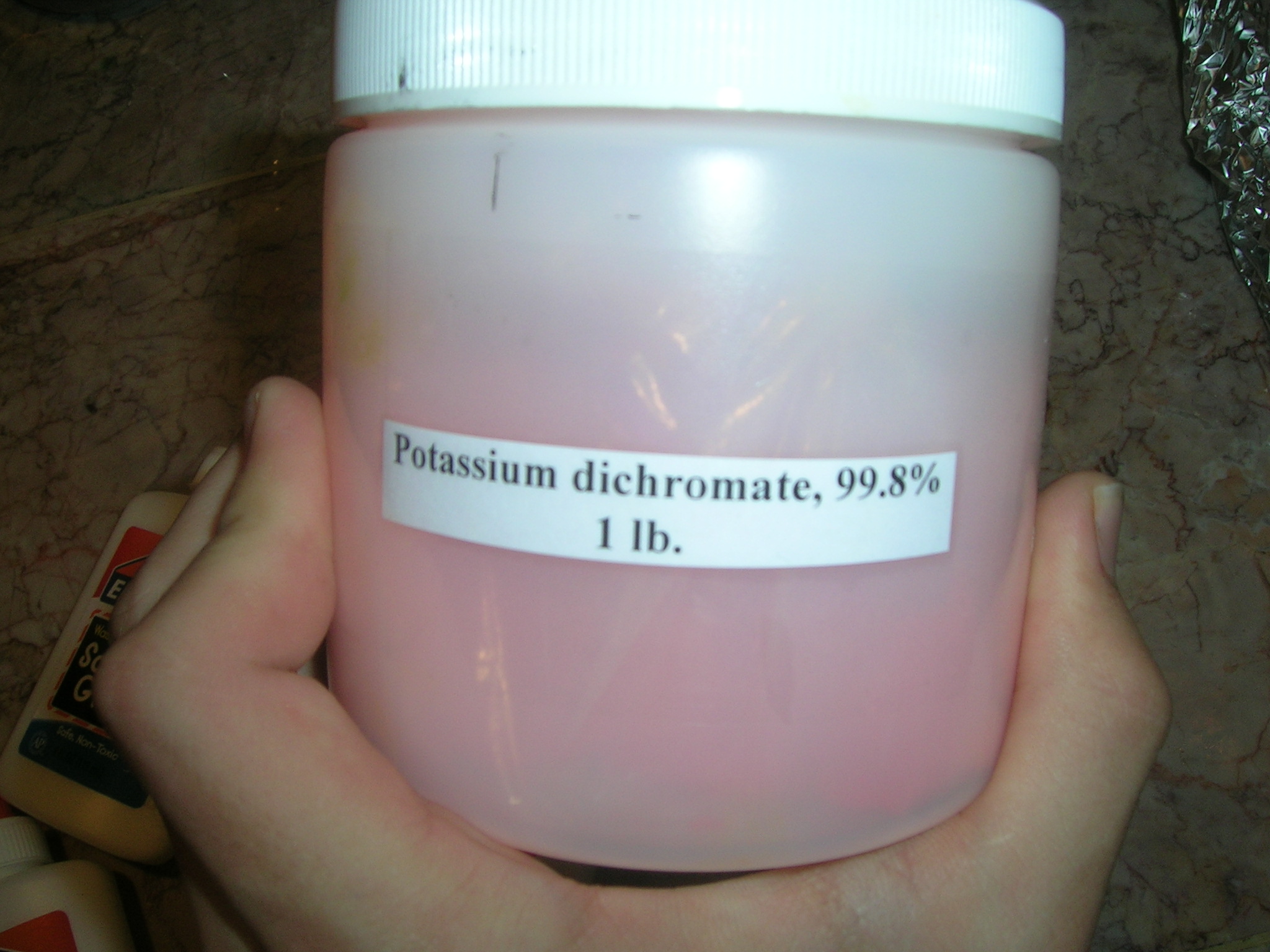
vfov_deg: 40.7
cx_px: 635
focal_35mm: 35
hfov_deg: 52.6
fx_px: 1284
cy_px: 476
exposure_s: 1/60.1
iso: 50
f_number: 4.8
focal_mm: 5.4
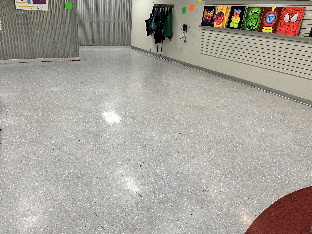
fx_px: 252
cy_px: 109
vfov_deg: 49.7
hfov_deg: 63.4
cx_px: 149
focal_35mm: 28
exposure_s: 1/120
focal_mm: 6.86
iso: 200
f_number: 1.78
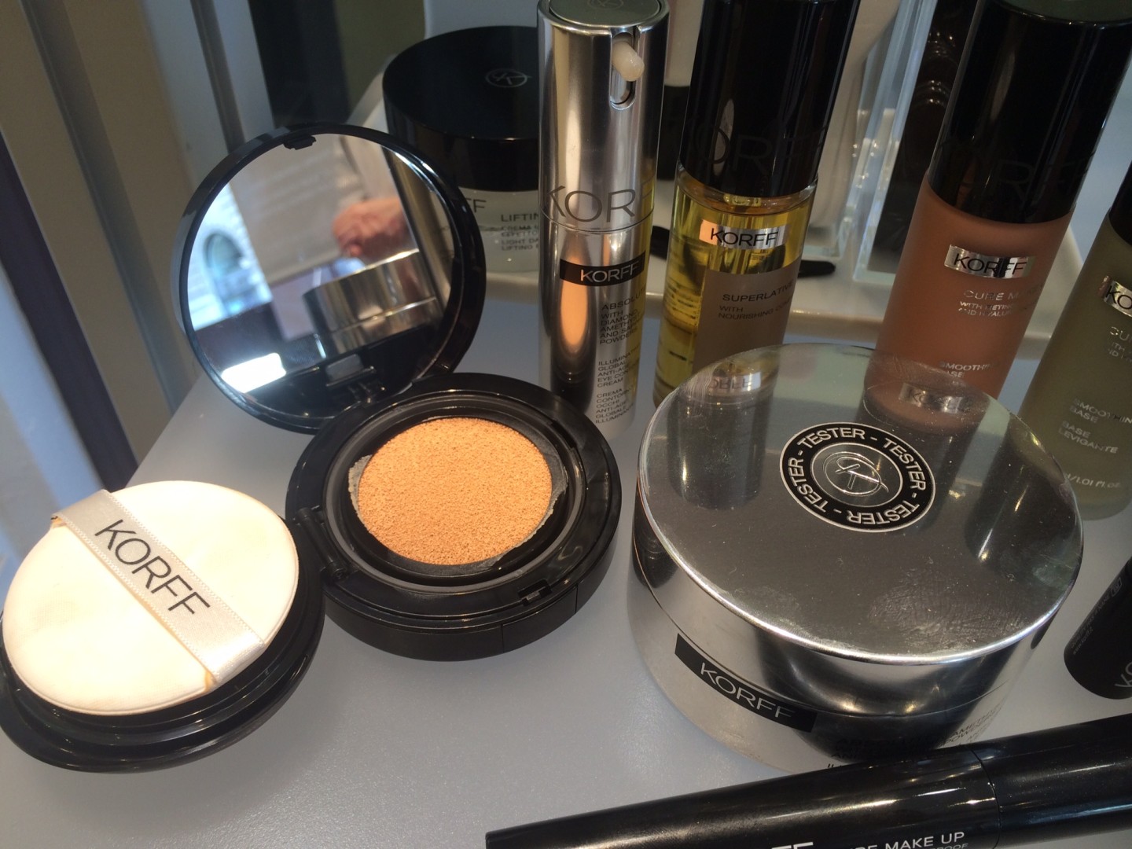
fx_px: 948
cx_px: 566
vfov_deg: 48.2
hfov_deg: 61.7
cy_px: 424
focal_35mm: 29
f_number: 2.2
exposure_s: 1/50
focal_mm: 4.15
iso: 32
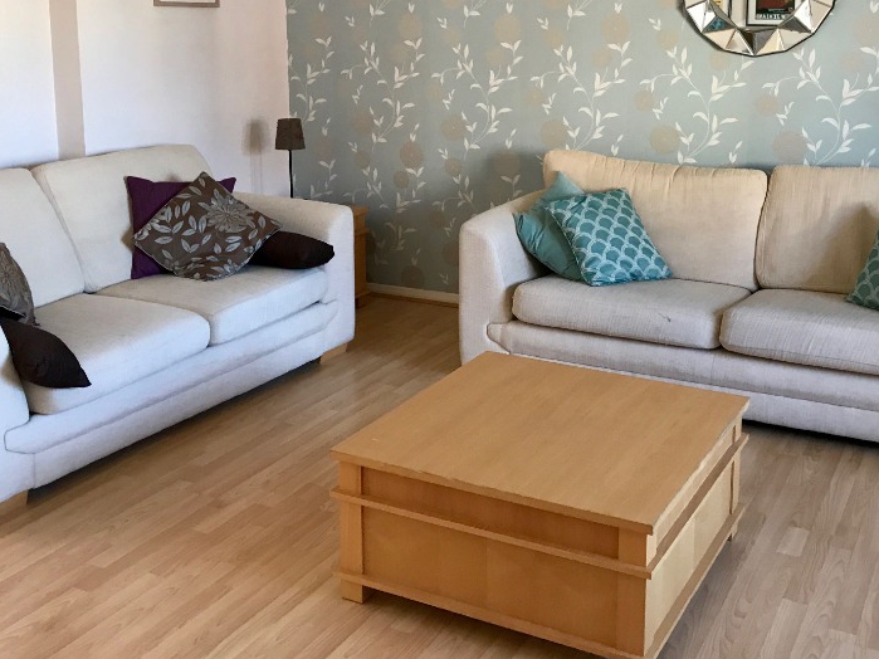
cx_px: 511
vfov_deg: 34.5
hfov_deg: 45.6
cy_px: 182
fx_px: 1041
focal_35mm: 41
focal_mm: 3.99
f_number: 1.8
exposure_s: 1/25
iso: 40
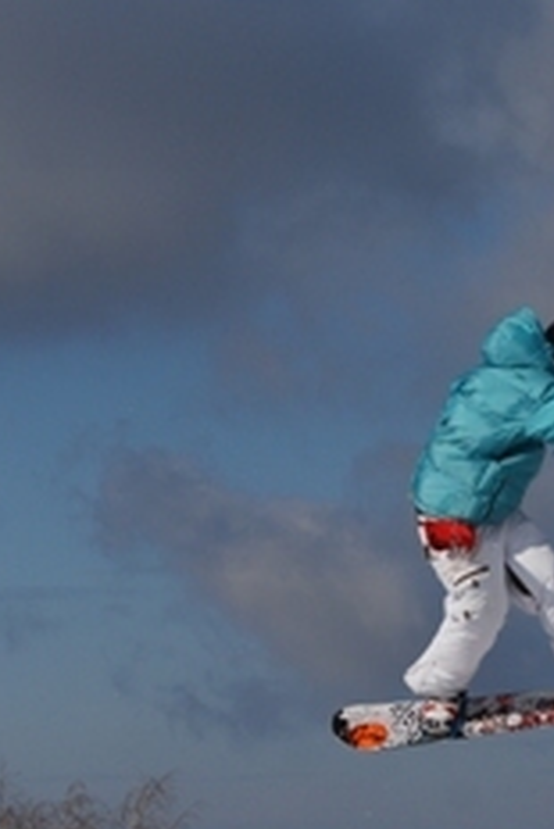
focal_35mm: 232
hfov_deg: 5.9
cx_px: 525
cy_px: 590
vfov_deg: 8.9
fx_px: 5347
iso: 200
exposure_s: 1/2000
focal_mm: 70
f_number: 6.3
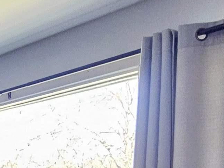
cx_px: -195
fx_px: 401
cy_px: 254
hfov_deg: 20.3
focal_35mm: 62
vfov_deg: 20.2
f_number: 2.2
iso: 200
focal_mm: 2.2
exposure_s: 1/77.4
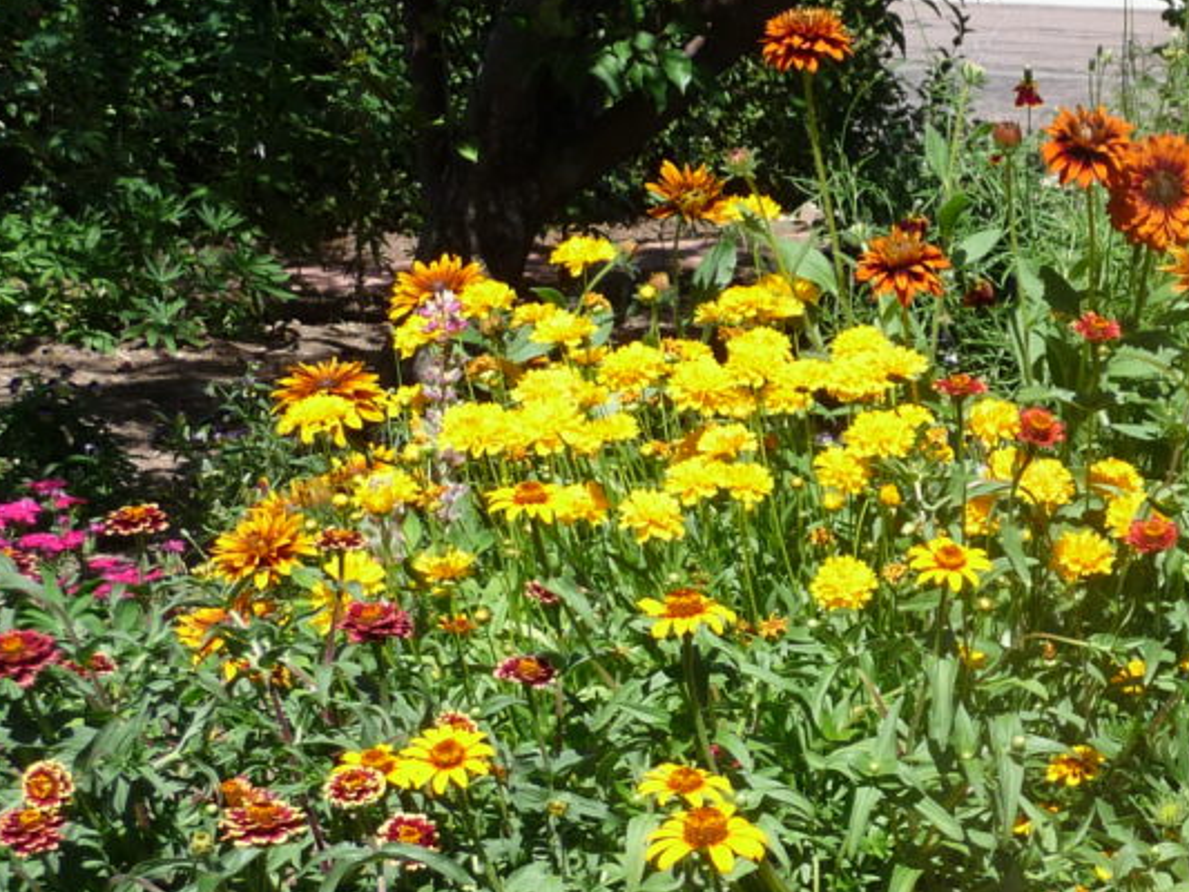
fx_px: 2474
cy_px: 687
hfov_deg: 25.3
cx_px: 1272
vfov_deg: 20.3
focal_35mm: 72
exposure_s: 1/640
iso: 100
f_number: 3.5
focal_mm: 5.3
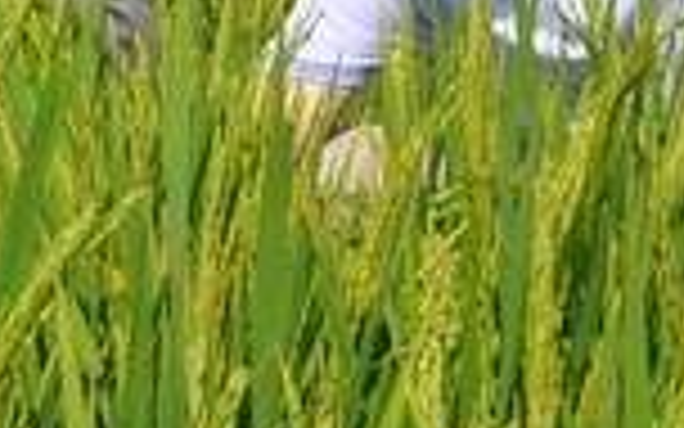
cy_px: -232
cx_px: 518
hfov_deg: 13.8
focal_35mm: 151
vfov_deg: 8.5
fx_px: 2815
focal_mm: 26
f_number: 14
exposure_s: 1/200
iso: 200
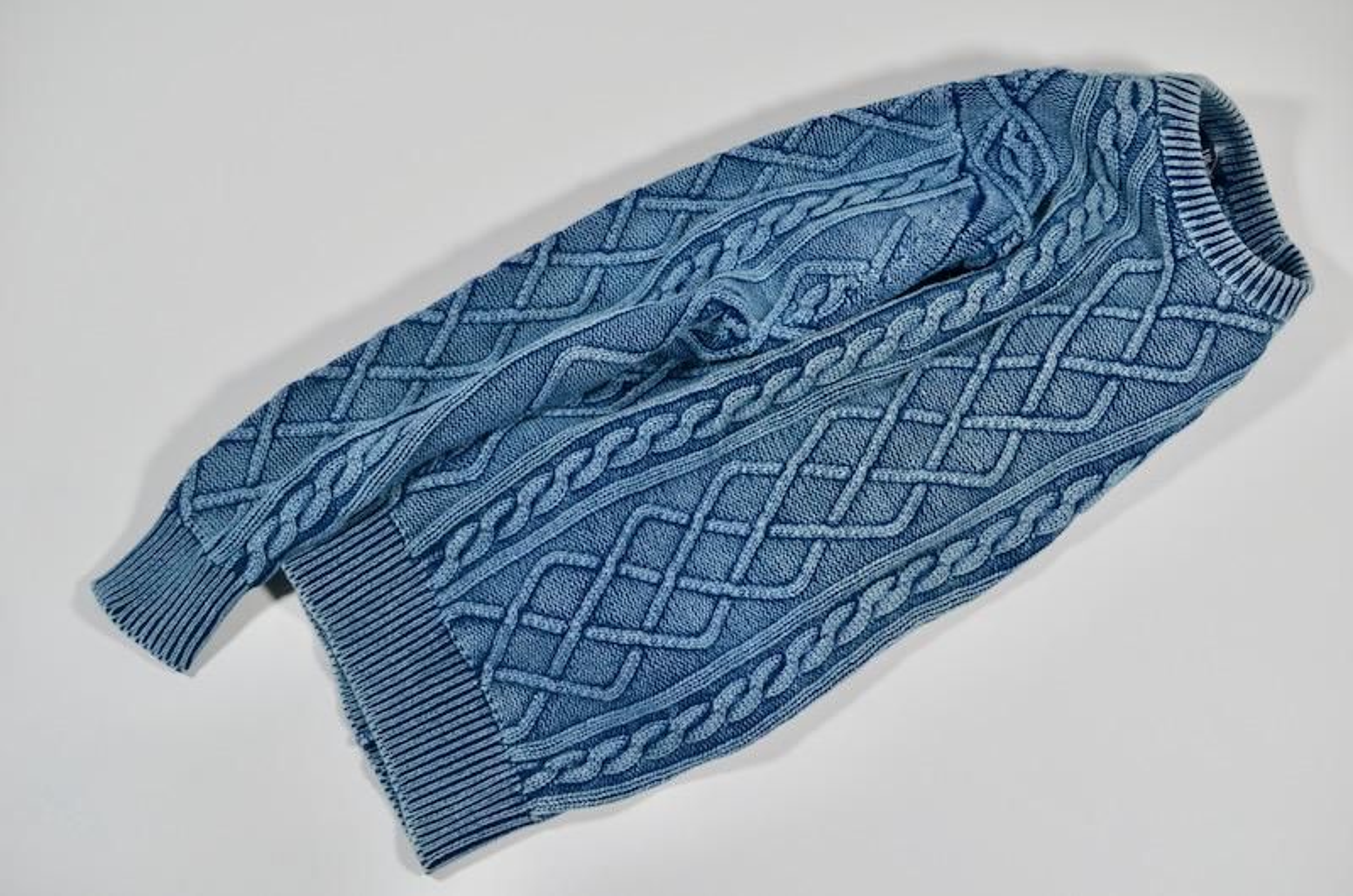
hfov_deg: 33.5
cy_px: 448
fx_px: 2250
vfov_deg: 22.5
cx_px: 676
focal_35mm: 60
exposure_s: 1/100
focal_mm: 40
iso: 400
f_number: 5
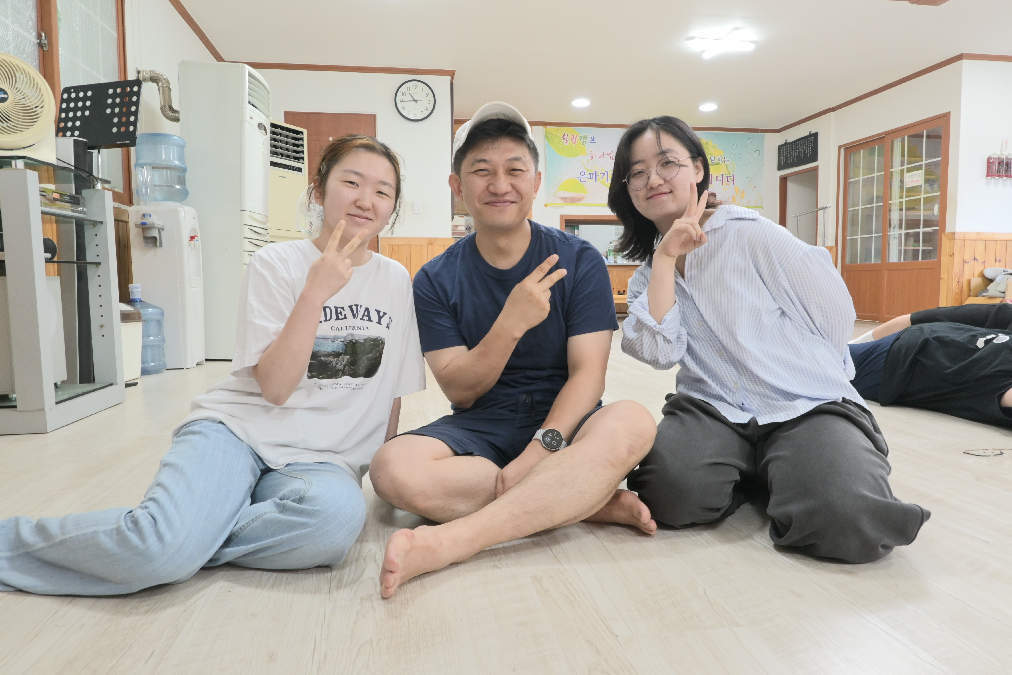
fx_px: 675
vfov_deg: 53.1
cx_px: 506
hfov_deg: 73.7
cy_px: 338
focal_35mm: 24
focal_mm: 16
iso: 1100
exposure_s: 1/25
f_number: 8
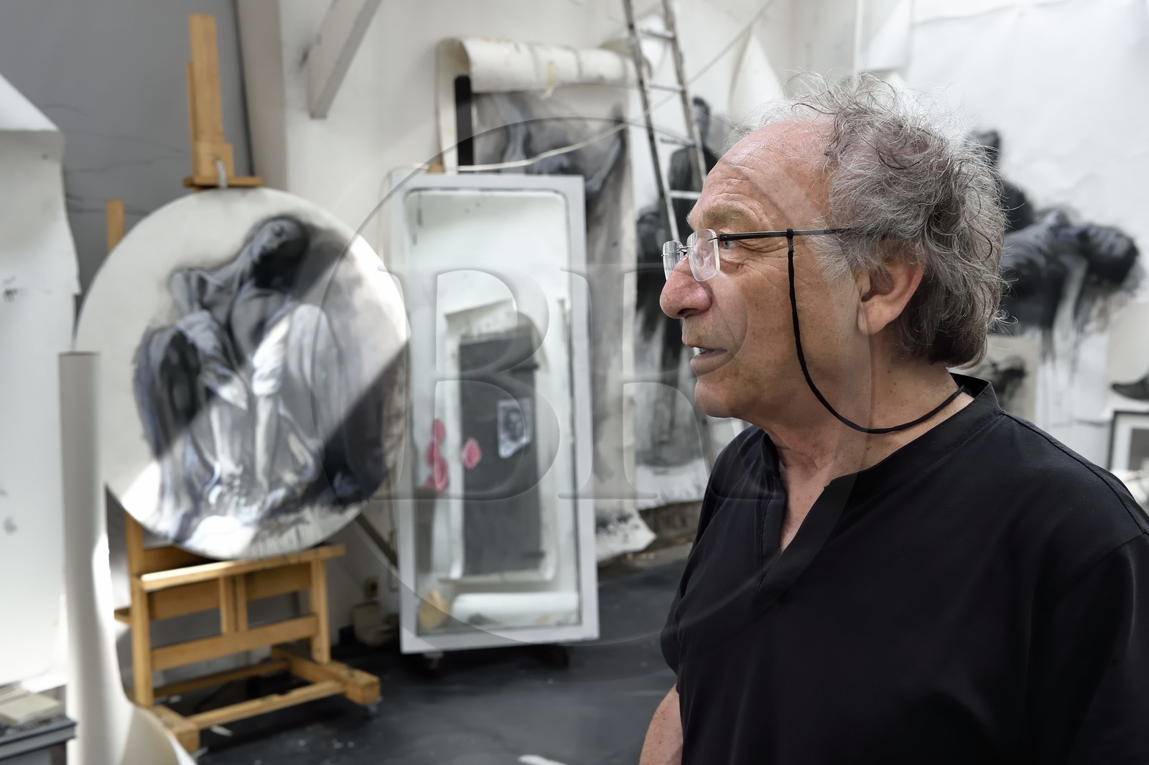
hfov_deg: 50.7
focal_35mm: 38
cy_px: 382
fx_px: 1213
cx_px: 574
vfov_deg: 35.0
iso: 1600
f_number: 7.1
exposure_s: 1/100
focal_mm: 38
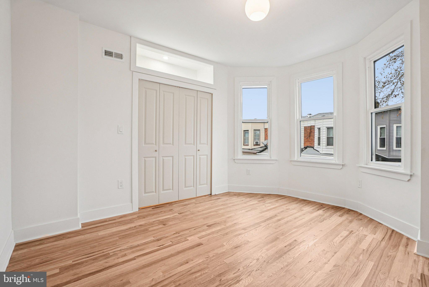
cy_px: 144
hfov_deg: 96.7
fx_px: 191
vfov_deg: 73.8
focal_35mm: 16
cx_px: 214
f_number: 8
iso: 400
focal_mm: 16
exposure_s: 1/15
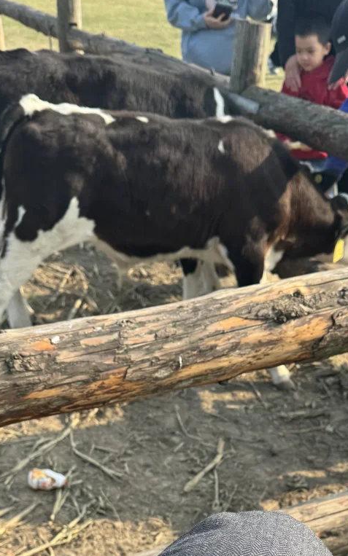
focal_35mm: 48
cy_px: 495
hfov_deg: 26.8
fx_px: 728
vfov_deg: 39.0
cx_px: 202
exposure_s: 1/1637
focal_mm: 6.86
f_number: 1.78
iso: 80
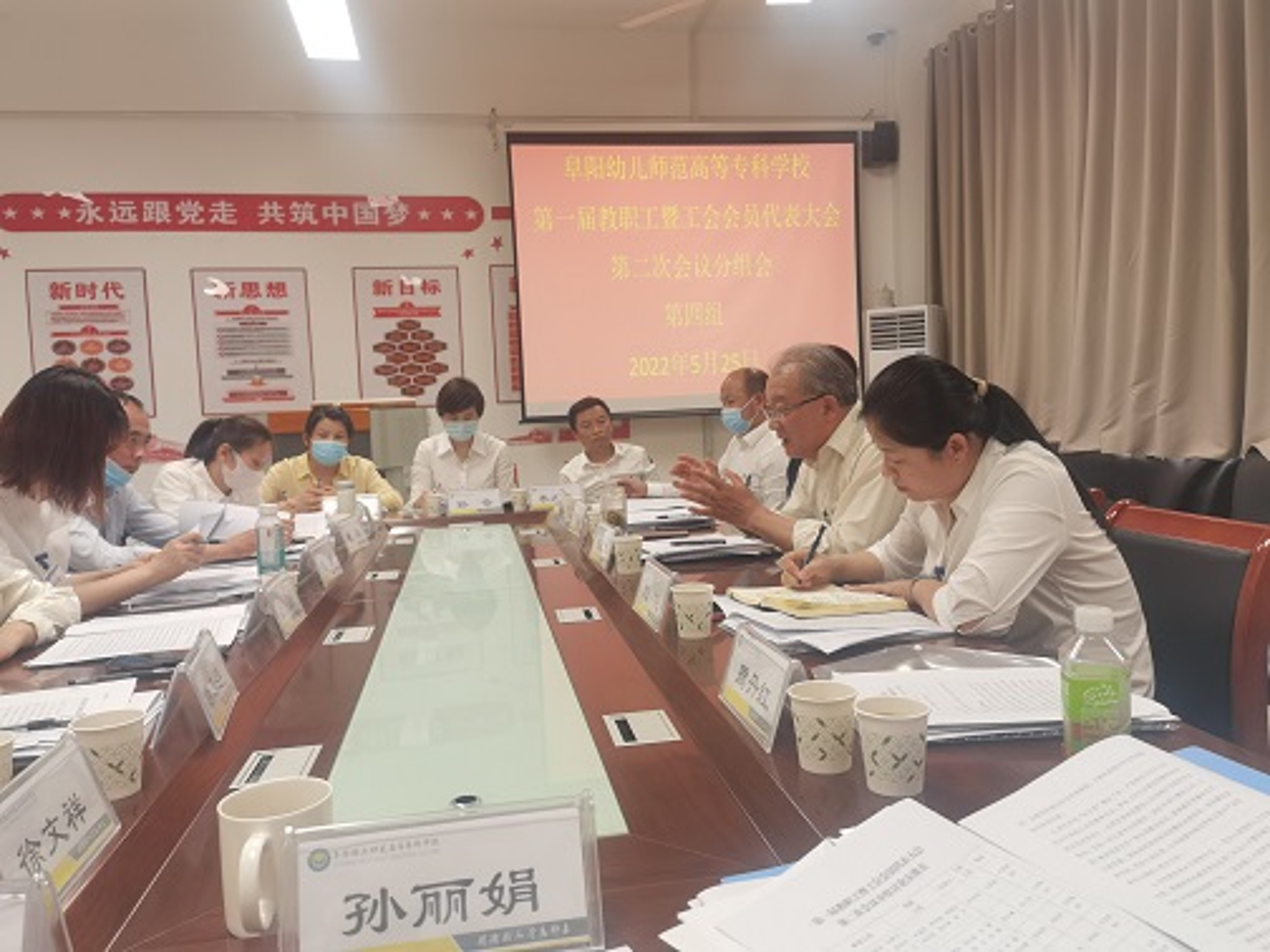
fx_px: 991
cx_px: 635
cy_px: 476
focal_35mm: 27
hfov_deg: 65.3
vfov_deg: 51.4
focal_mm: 6.71
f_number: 1.9
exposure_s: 1/100
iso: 125
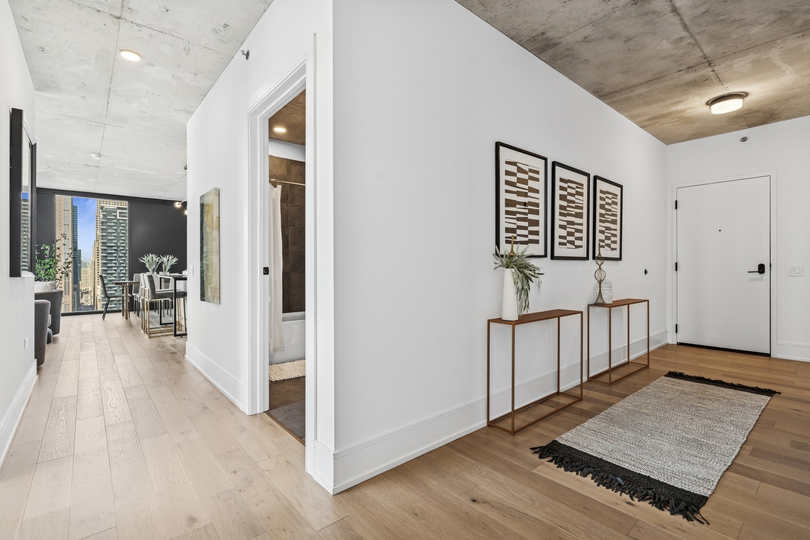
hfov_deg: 96.7
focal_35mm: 16
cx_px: 405
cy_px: 270
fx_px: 360
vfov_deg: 73.7
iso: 320
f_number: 8
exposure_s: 1/50
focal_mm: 16
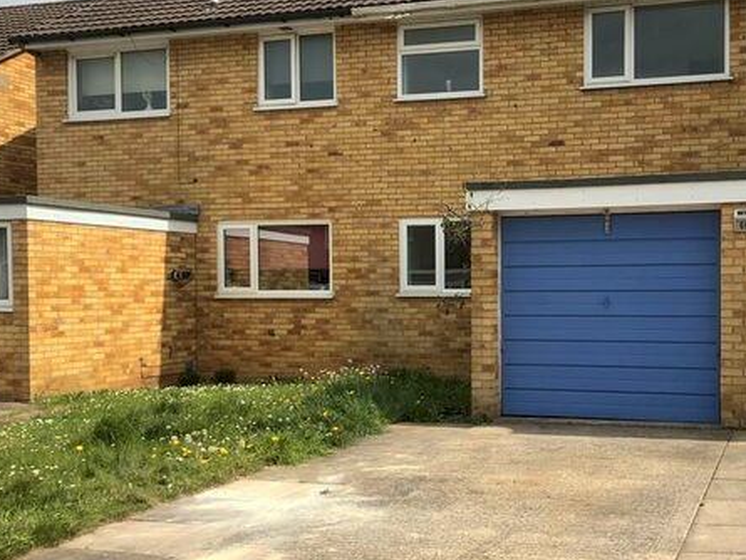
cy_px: 306
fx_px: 948
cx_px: 508
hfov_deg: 42.3
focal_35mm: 44
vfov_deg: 32.9
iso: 20
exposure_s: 1/1548
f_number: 1.8
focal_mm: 4
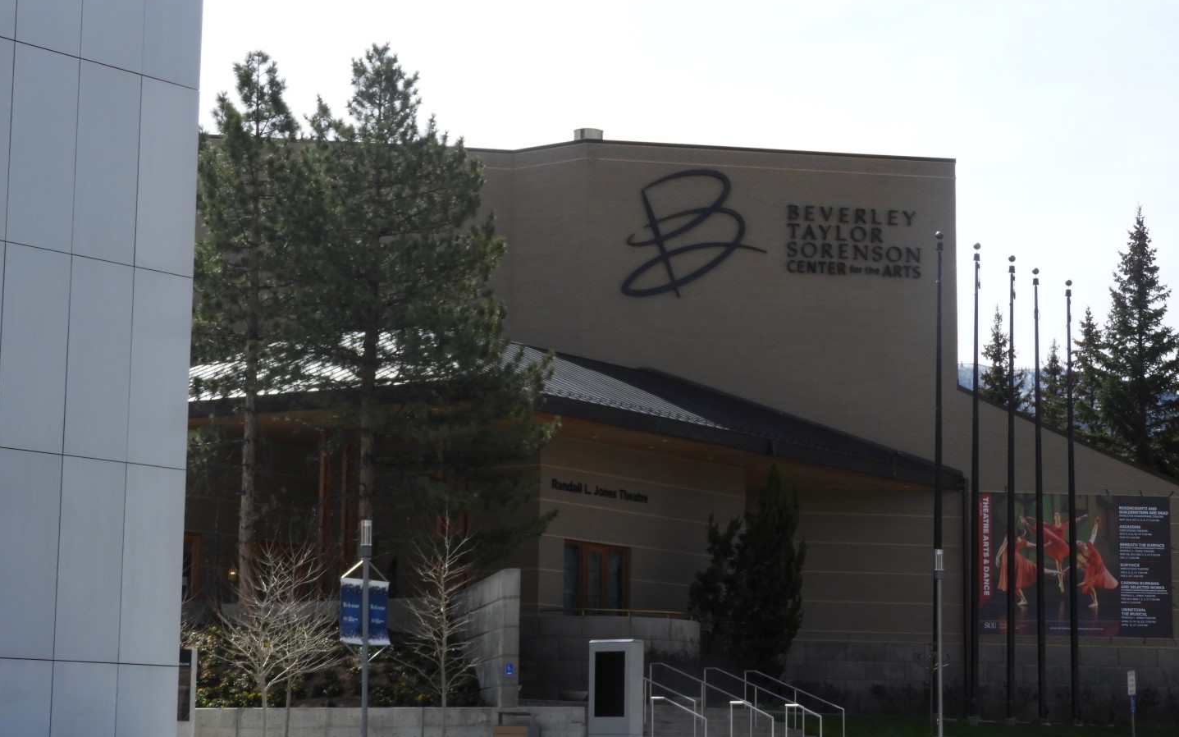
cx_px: 589
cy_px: 342
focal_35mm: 85
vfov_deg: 15.4
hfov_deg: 24.4
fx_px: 2731
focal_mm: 14.3
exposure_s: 1/800
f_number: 4.5
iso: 100
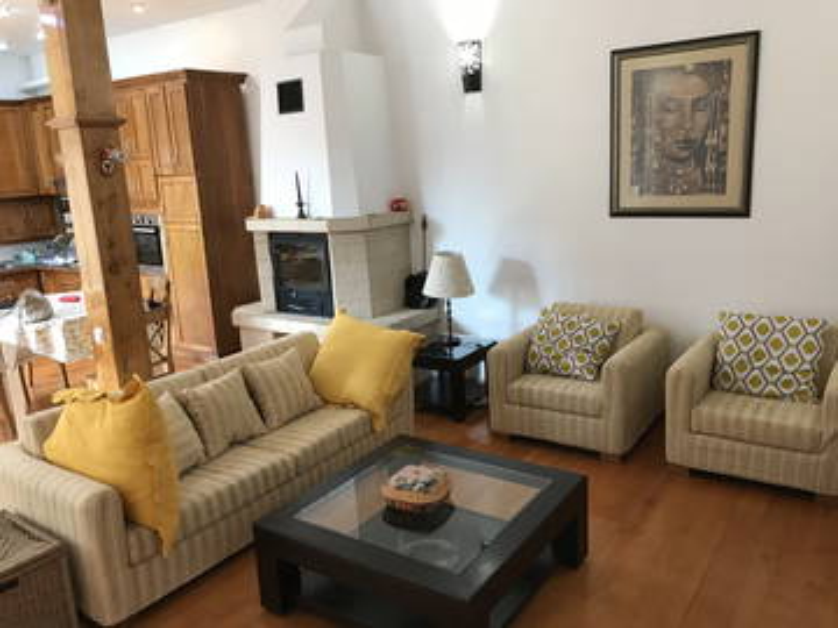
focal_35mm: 28
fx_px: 678
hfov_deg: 63.4
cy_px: 314
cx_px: 419
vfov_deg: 49.7
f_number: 1.8
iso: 40
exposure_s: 1/17
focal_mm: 3.99
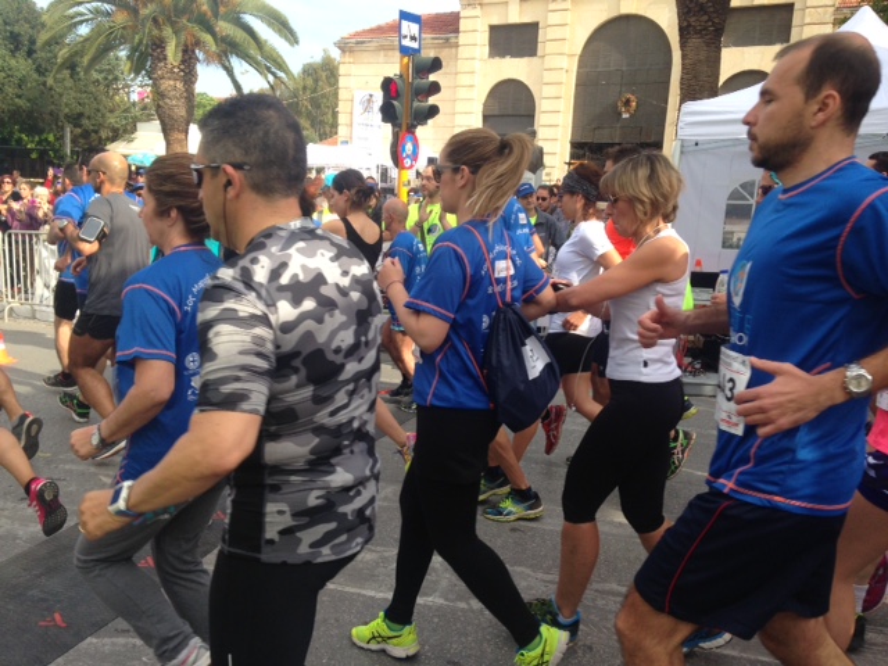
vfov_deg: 42.9
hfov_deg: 55.4
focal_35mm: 33
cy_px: 333
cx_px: 444
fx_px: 847
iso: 50
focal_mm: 4.12
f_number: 2.4
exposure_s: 1/542
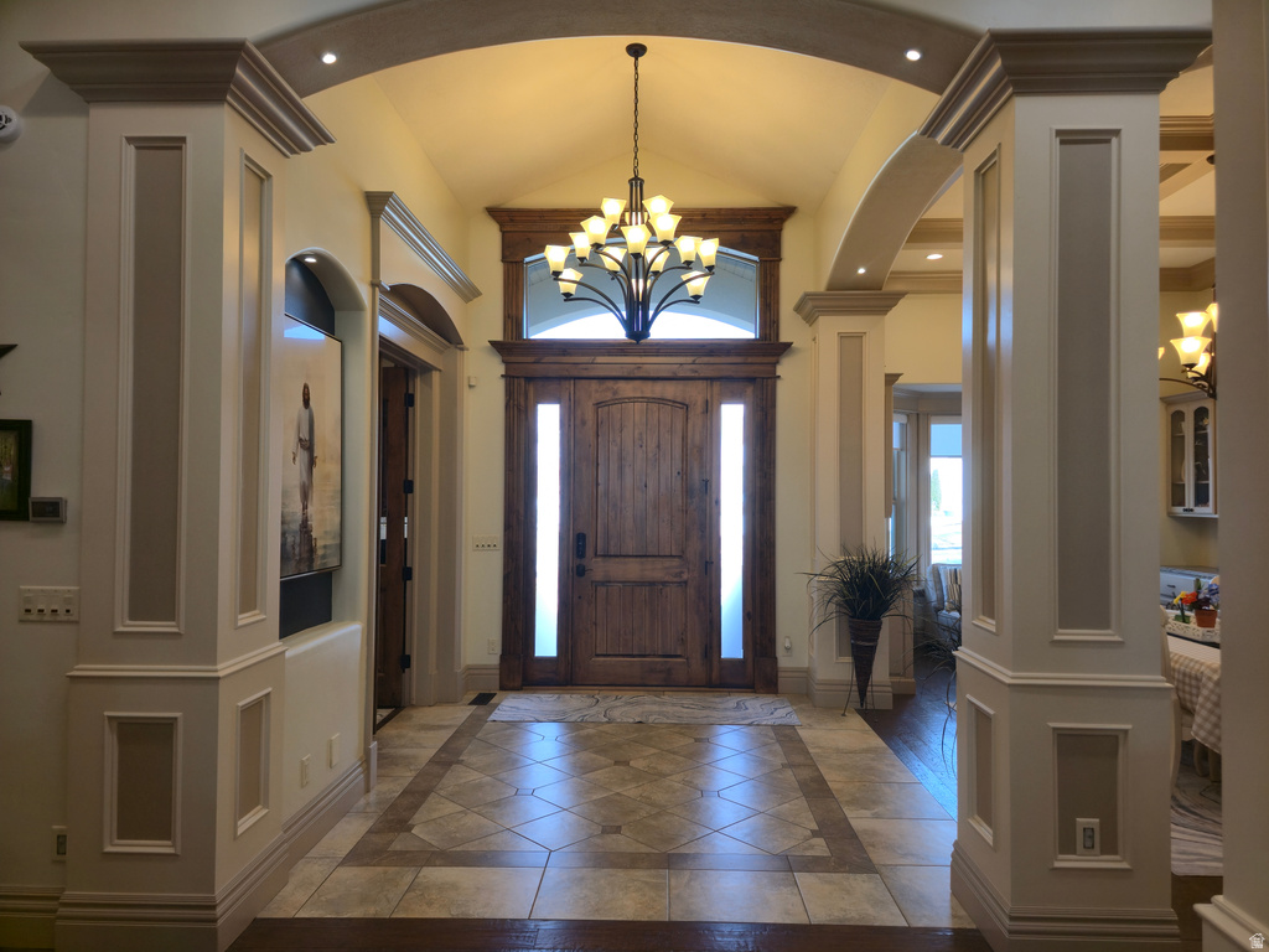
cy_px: 476
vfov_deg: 58.9
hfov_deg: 73.9
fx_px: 843
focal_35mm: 23
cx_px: 634
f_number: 1.7
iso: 12
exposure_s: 1/60
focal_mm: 6.3
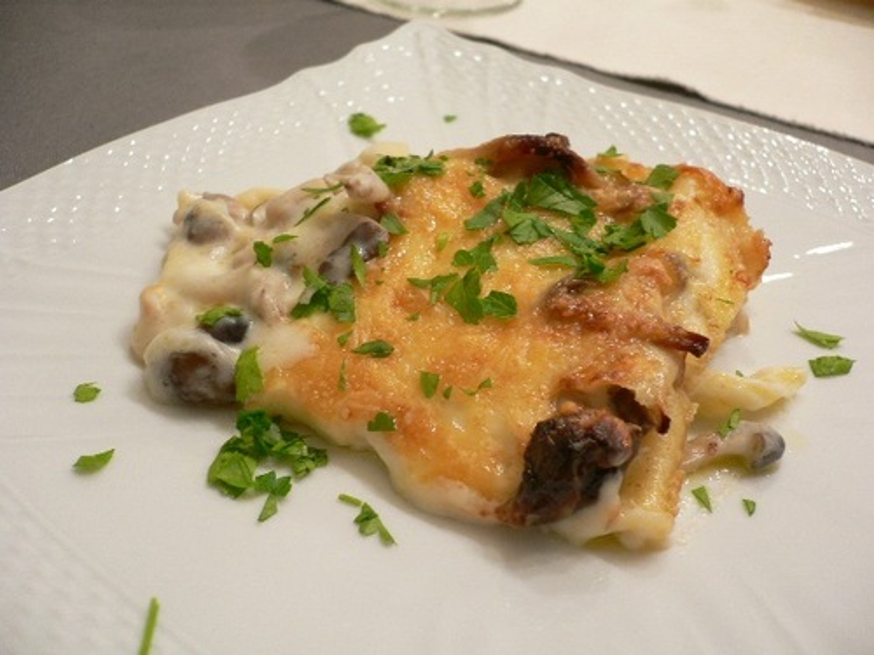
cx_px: 437
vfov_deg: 40.7
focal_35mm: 35
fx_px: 884
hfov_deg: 52.6
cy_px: 328
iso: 150
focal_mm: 5.8
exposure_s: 1/10
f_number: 2.8
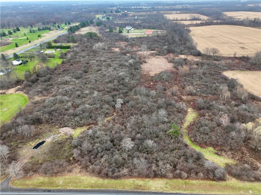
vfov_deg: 56.8
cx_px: 130
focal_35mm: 24
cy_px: 98
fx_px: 181
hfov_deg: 71.6
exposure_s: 1/100
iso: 130
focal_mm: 12.29
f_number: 2.8
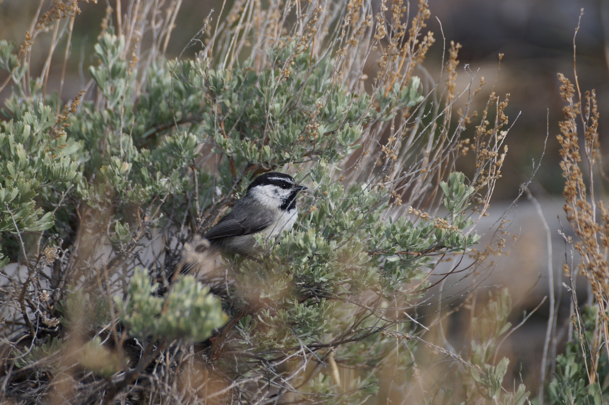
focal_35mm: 450
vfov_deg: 3.0
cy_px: 202
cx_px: 304
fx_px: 7606
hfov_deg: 4.6
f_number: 5.6
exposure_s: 1/500
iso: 160
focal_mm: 300
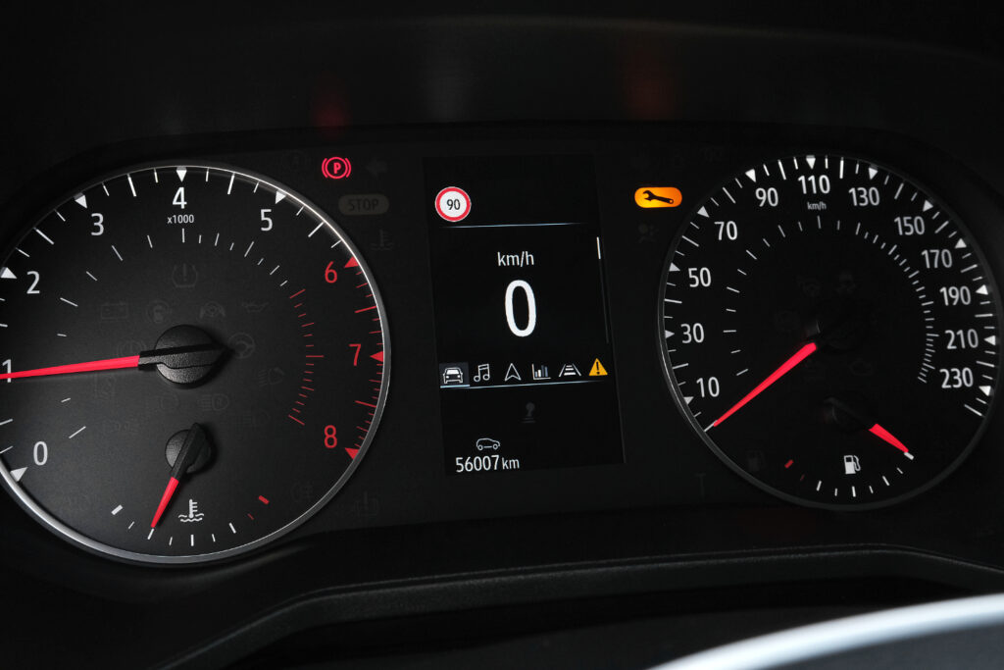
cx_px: 502
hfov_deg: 45.4
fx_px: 1199
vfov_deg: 31.2
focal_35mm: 43
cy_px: 335
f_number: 9
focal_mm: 28.8
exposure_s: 1/180
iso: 2000
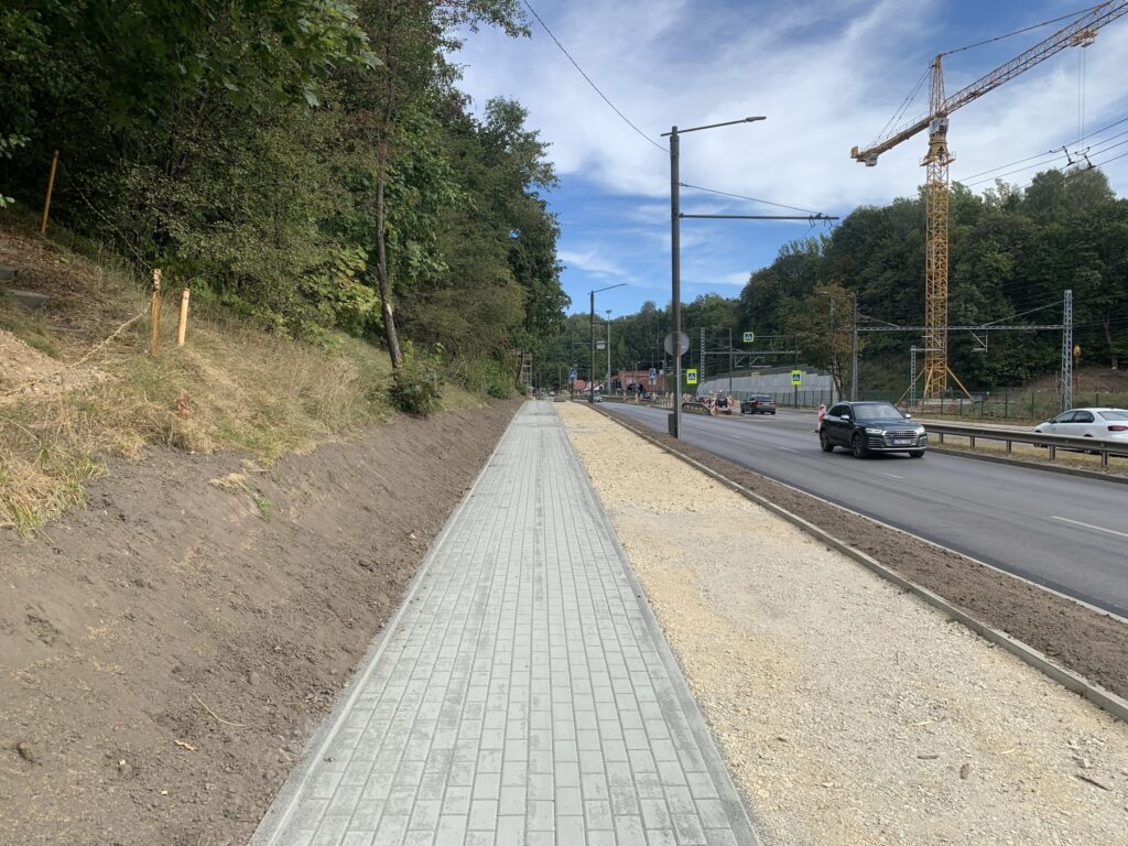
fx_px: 847
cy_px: 423
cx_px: 564
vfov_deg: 53.1
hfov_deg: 67.3
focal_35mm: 26
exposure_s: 1/1368
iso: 25
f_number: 1.8
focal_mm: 4.25
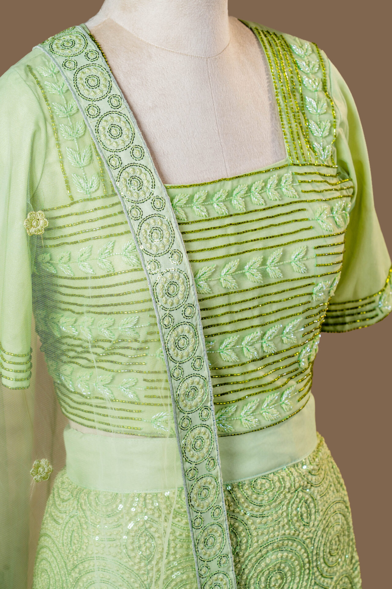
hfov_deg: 14.6
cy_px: 294
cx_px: 196
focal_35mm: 94
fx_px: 1535
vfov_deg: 21.7
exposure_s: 1/160
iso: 100
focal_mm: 94
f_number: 8
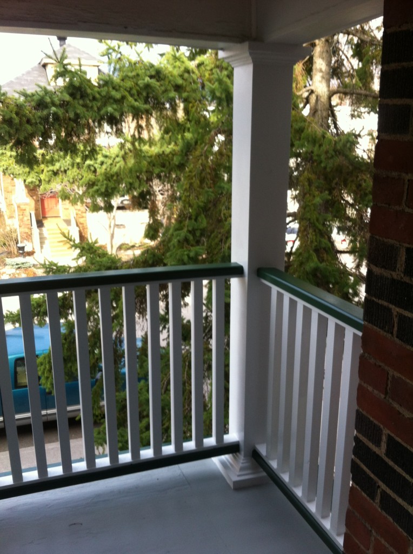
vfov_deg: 52.7
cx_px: 206
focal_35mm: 35
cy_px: 277
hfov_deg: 40.6
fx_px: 559
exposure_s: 1/135
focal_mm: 3.85
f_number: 2.8
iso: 80
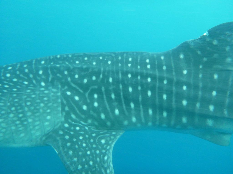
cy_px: 87
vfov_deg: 49.7
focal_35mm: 28
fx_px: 188
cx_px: 116
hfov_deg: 63.4
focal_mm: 4.9
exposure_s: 1/30
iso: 400
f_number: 3.3
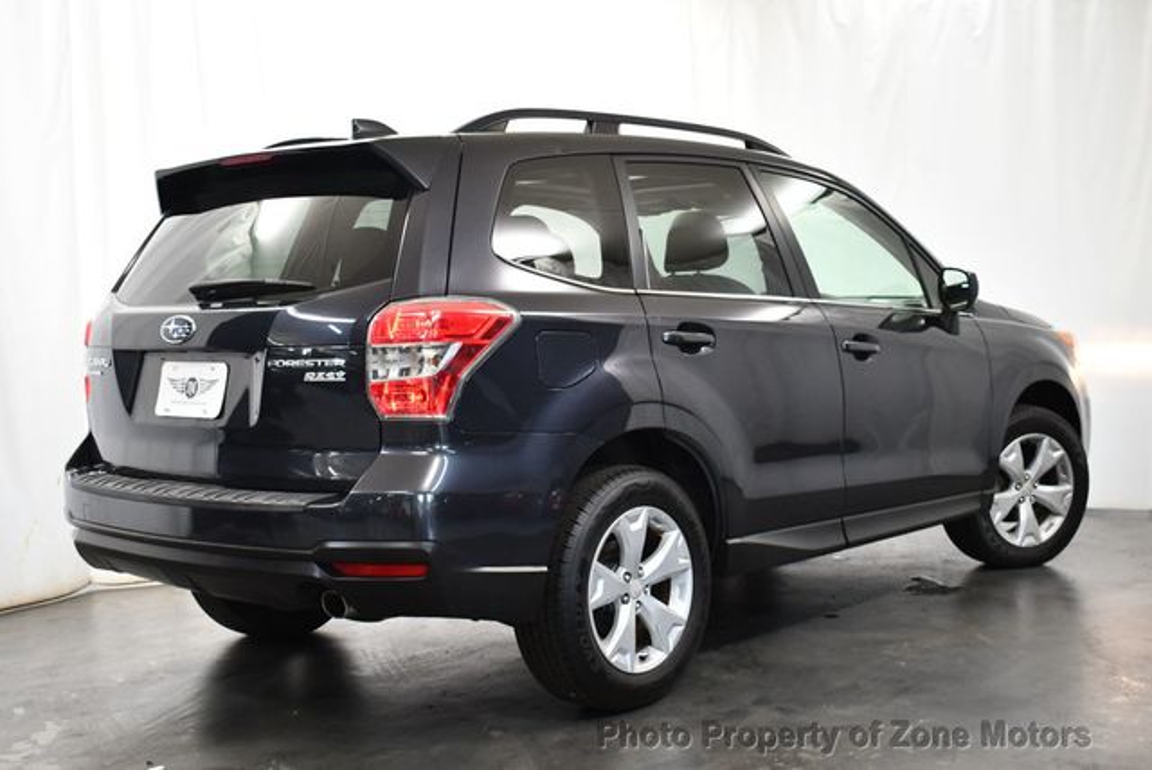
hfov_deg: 41.1
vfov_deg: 28.1
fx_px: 1537
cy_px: 385
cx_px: 576
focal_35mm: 48
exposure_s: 1/125
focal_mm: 24
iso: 1250
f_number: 4
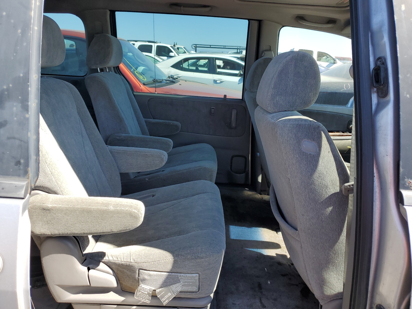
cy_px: 154
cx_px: 206
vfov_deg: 53.1
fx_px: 309
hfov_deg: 67.3
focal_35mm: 26
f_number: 1.5
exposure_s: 1/833
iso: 50
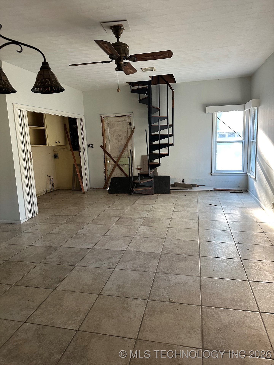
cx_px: 137
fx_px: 253
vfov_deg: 71.6
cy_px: 182
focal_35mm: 24
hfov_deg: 56.8
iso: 250
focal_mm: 6.86
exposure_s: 1/86
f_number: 1.78
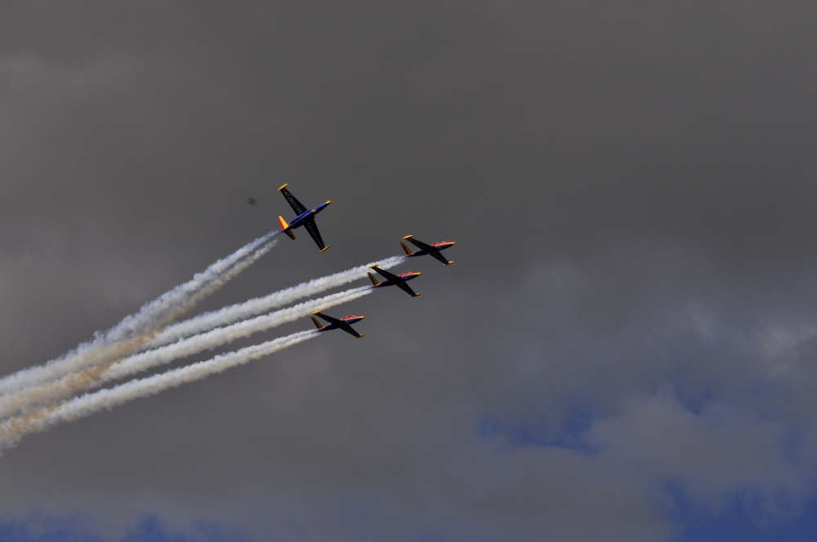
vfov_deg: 9.3
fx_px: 3332
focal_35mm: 147
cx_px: 408
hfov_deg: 14.0
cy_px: 271
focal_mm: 98
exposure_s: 1/640
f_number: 14
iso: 200
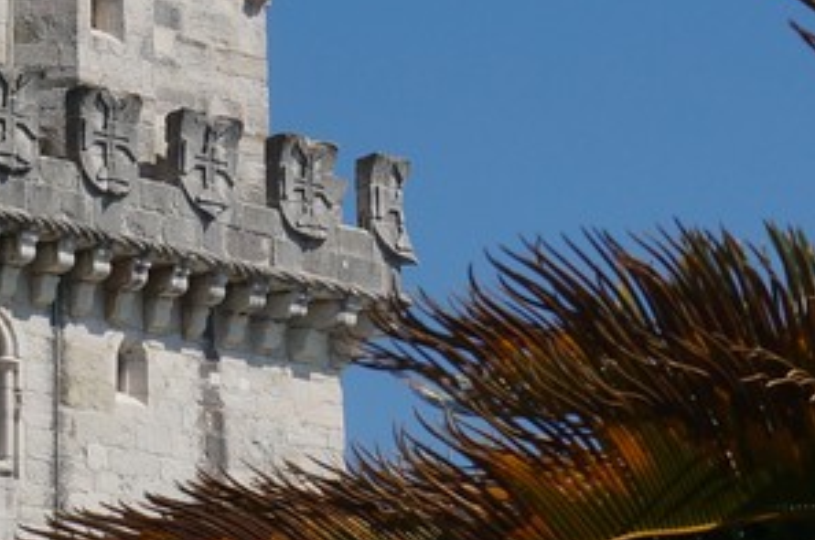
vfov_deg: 6.2
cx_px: 167
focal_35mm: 219
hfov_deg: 9.4
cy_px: 362
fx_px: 4950
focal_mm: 36
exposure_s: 1/250
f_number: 11
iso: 100
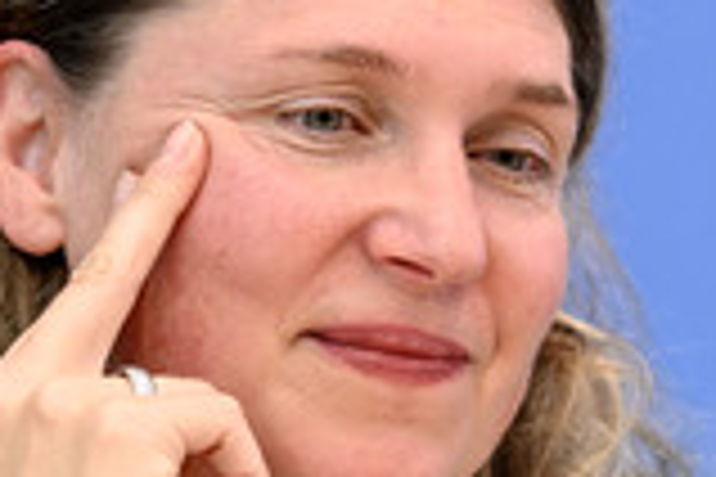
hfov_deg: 4.5
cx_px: 317
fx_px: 9029
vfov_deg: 3.0
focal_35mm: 454
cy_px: 302
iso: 3200
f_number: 5
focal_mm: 160
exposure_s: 1/640
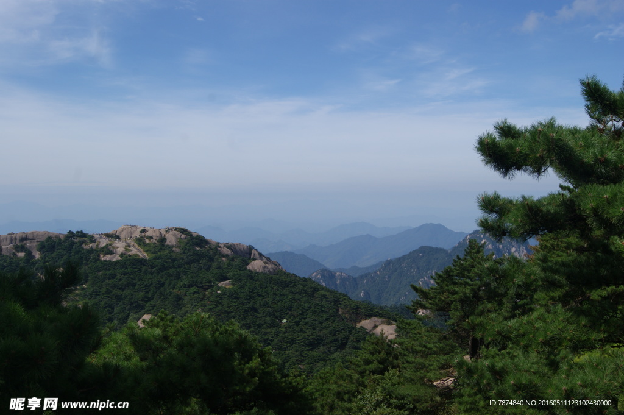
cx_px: 312
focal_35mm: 39
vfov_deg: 34.2
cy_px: 208
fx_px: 675
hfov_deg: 49.6
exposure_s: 1/160
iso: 100
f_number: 11
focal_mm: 26
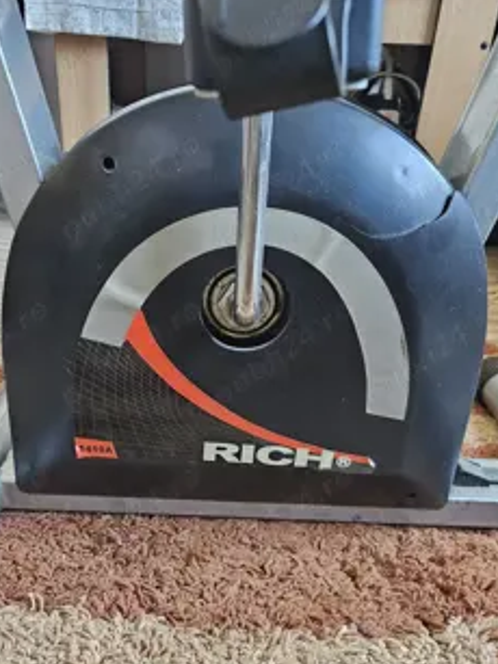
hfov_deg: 46.6
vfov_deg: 59.6
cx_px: 206
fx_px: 576
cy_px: 389
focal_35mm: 30
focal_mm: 5.4
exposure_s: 1/33
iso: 640
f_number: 1.8
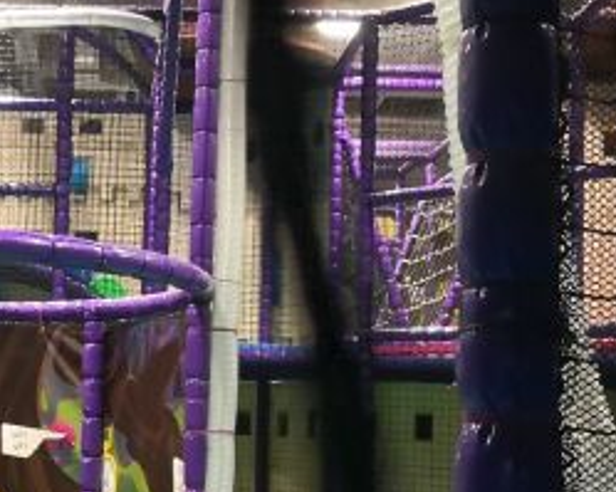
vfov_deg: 20.7
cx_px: -10
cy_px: 283
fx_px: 1349
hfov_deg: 24.5
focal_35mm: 74
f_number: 1.6
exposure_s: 1/100
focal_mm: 3.95
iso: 1250
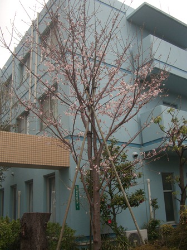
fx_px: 274
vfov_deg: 49.0
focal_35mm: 38
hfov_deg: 37.7
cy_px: 125
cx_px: 94
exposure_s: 1/200
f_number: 2.8
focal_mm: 7.9
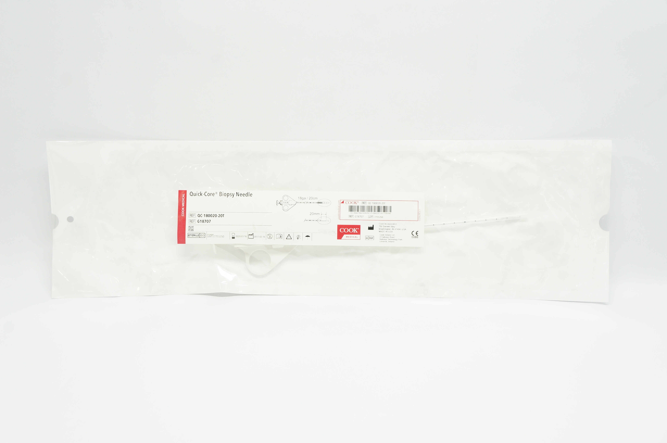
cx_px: 334
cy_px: 222
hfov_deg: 41.2
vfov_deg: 28.0
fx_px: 888
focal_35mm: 48
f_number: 9
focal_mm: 32
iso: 400
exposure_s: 1/25
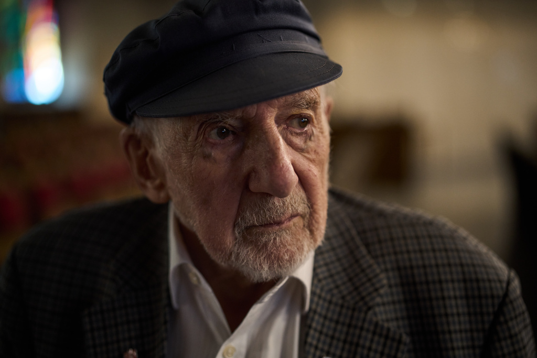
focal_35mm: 50
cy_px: 179
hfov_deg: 39.6
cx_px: 268
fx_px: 746
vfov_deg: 27.0
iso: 1600
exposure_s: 1/400
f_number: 1.4
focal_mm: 50
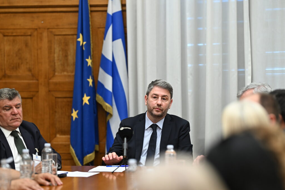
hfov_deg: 15.1
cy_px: 95
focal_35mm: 136
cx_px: 142
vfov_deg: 10.1
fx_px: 1077
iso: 500
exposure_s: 1/250
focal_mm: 135
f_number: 1.8
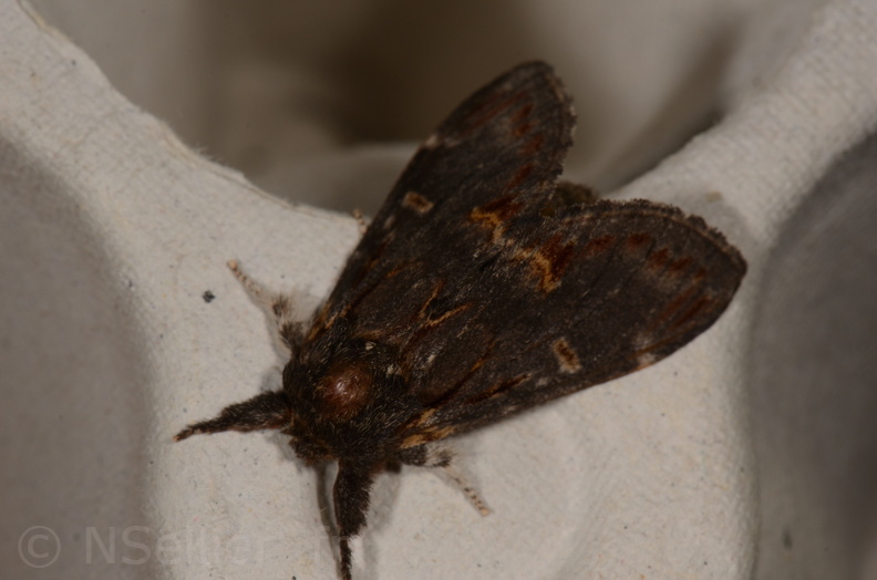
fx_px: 3099
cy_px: 290
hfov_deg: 16.1
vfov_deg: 10.7
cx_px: 438
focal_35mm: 128
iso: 100
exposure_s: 1/60
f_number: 22
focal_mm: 85
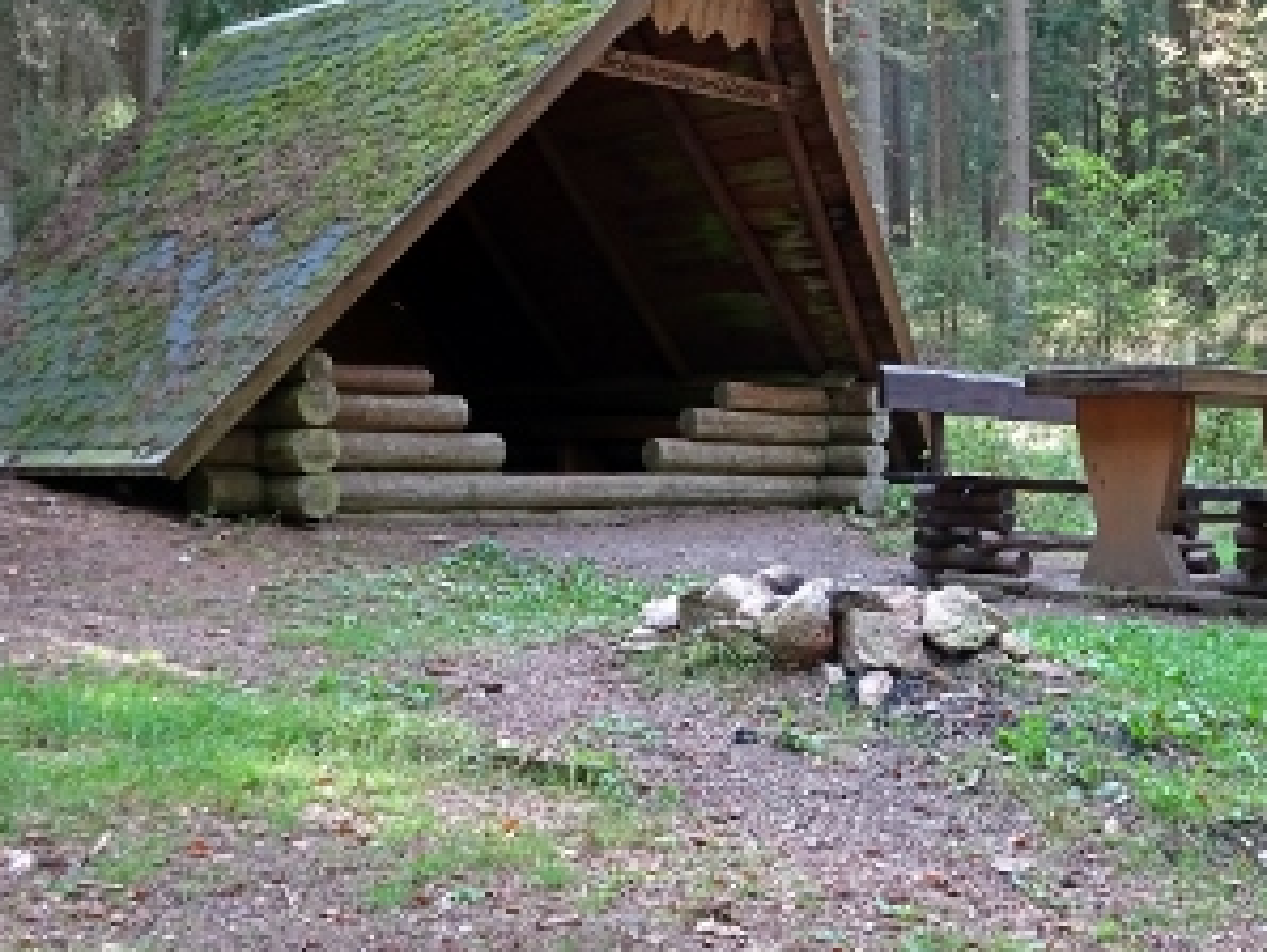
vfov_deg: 28.4
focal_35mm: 51
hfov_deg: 37.2
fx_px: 1868
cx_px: 799
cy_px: 327
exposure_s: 1/40
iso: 320
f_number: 4
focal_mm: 6.56
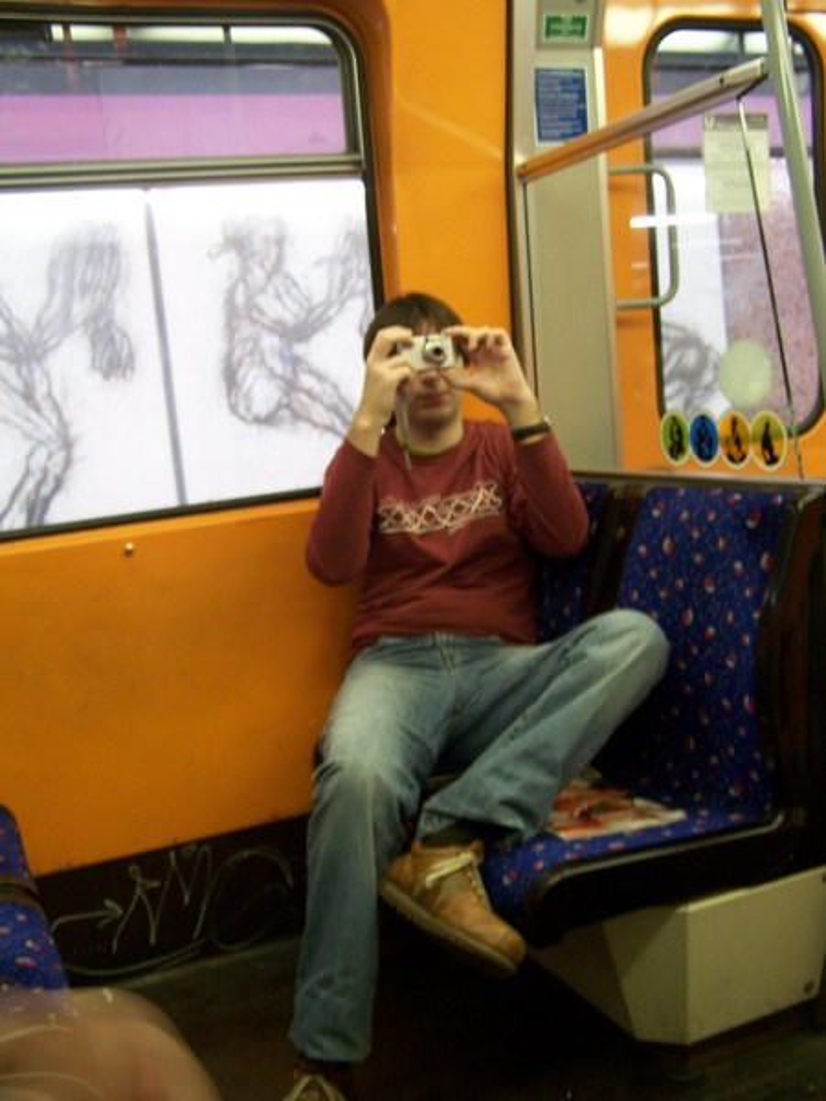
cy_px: 550
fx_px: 1209
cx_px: 413
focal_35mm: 38
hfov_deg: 37.7
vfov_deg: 49.0
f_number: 2.8
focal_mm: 6.3
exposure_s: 1/8
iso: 140
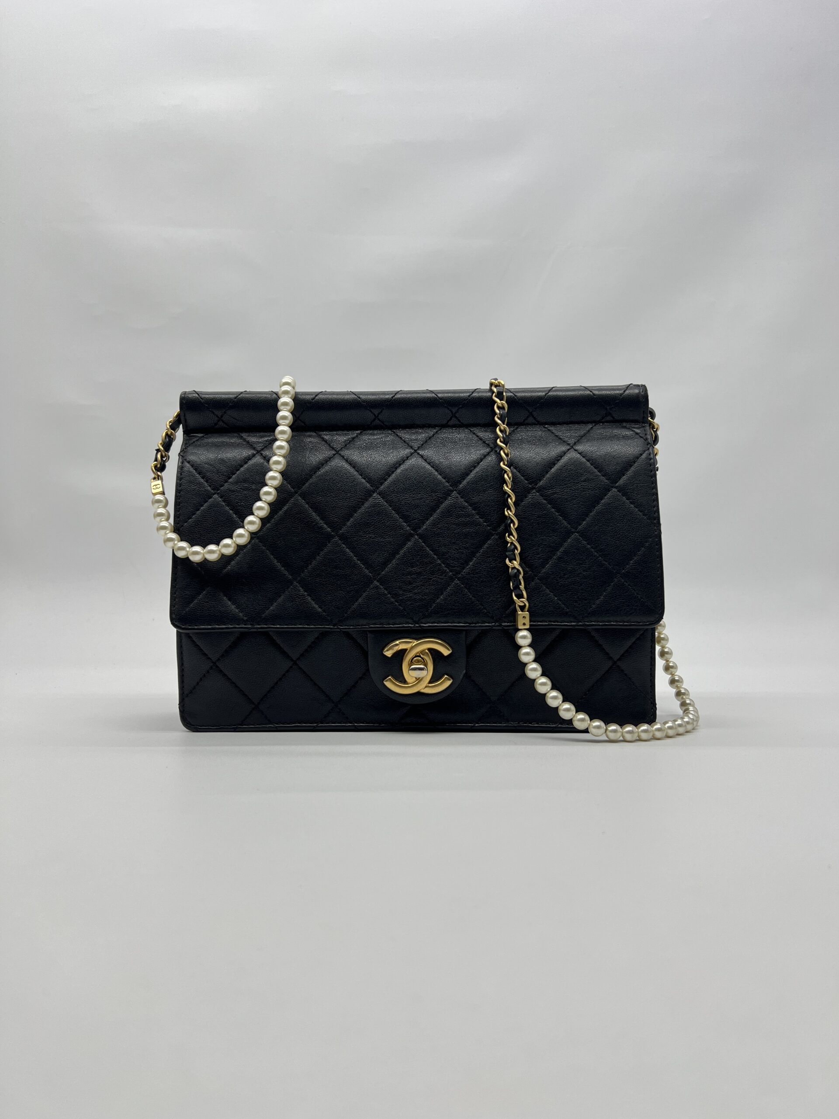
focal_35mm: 26
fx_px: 840
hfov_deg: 53.1
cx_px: 420
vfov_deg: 67.3
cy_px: 560
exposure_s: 1/170
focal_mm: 5.7
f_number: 1.5
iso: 40
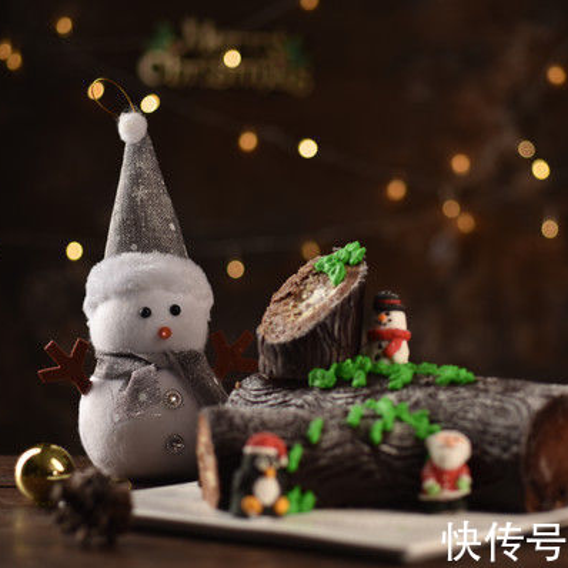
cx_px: 338
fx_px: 2023
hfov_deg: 16.0
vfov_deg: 16.0
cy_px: 284
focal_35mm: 109
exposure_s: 1/60
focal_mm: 85
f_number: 2.8
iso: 100
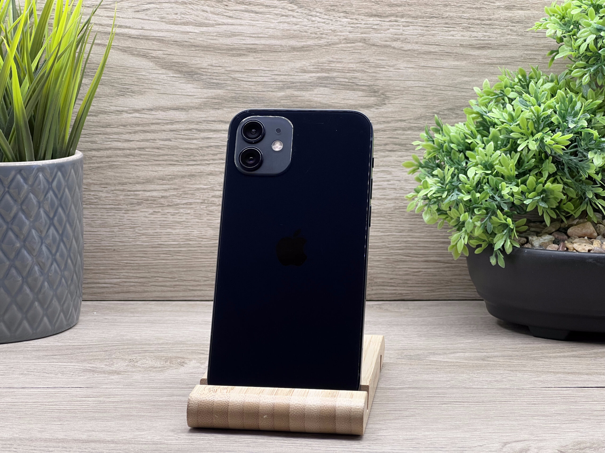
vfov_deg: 19.1
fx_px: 1346
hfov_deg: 25.3
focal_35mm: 77
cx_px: 302
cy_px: 226
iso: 100
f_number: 2.8
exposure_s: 1/100
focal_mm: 9
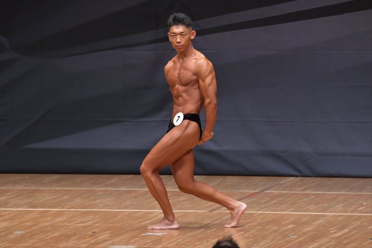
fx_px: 3253
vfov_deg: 4.4
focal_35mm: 315
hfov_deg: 6.5
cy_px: 124
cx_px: 186
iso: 6400
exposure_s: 1/400
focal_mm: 210
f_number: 5.6
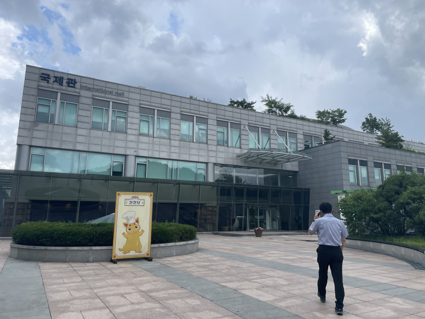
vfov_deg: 53.1
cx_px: 212
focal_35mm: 26
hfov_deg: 67.3
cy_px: 160
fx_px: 319
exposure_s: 1/3300
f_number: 1.6
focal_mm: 4.2
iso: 32
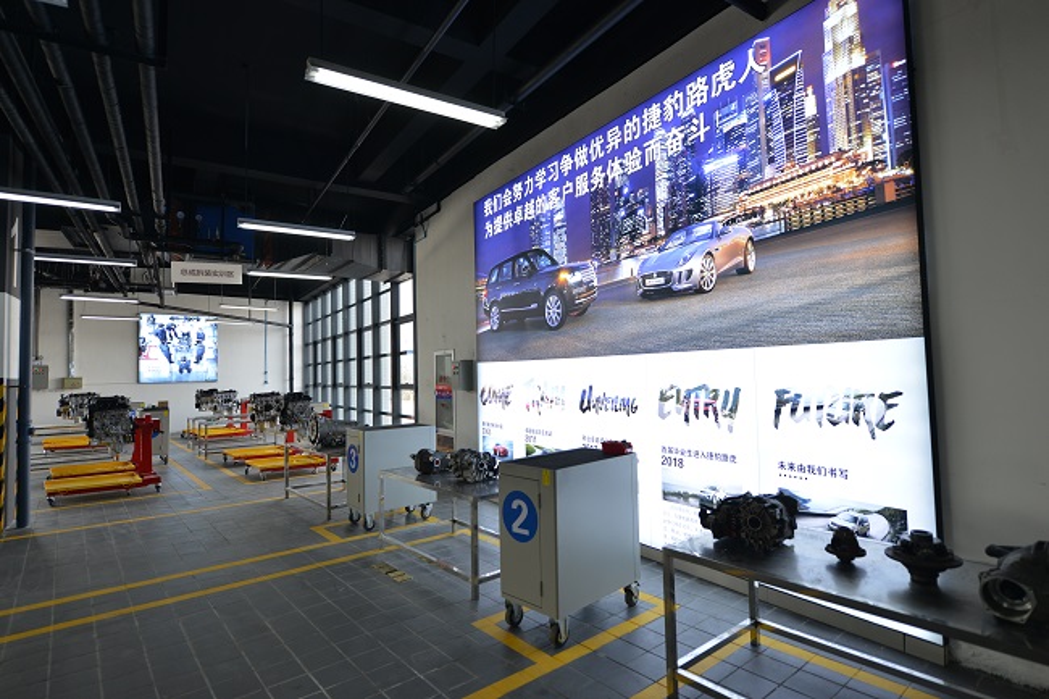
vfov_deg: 64.5
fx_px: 553
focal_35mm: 19
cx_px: 524
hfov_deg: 86.9
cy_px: 350
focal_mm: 19
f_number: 4
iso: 400
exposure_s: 1/250
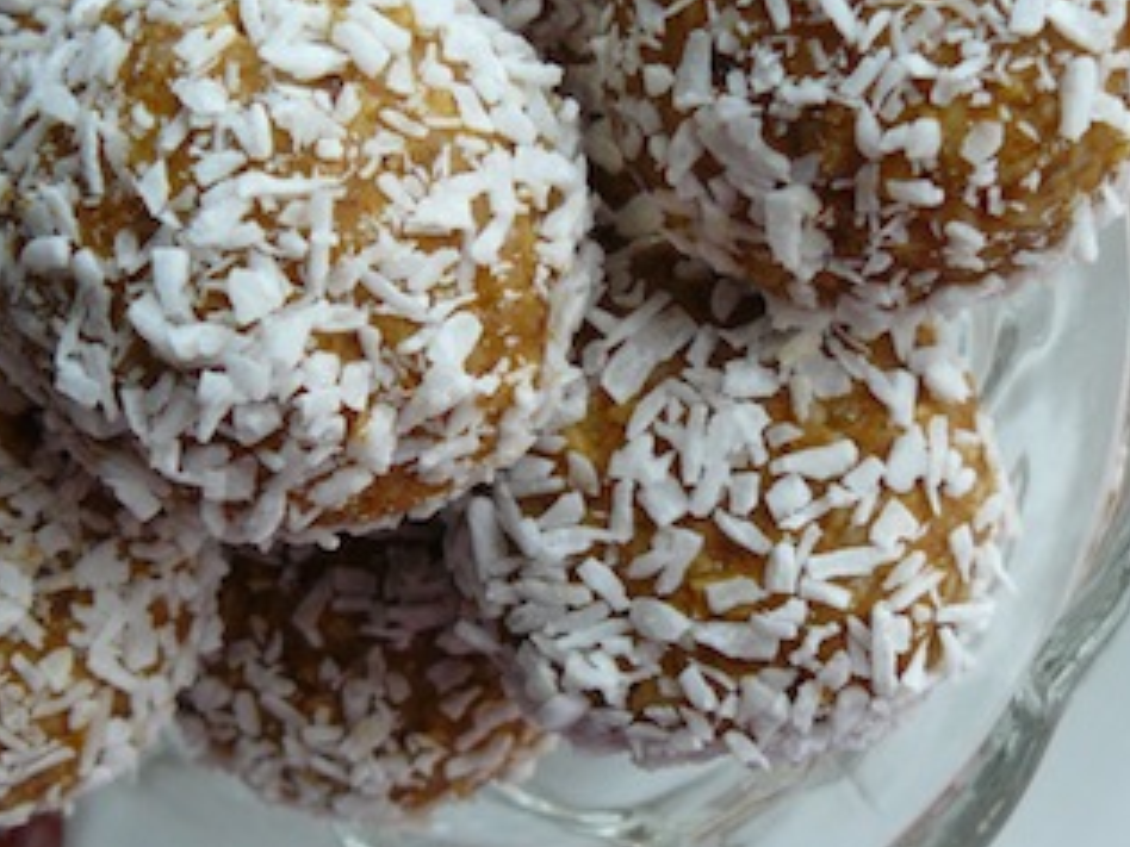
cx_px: 404
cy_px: 529
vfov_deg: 20.1
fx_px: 2383
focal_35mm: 73
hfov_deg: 26.6
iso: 100
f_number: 2.8
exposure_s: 1/200
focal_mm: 6
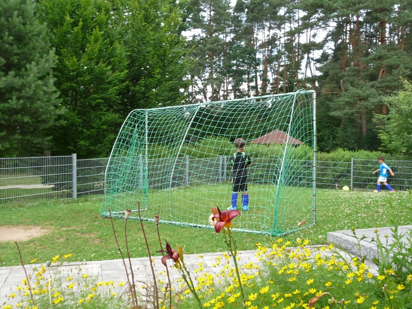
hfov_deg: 55.4
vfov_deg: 42.9
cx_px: 206
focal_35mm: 33
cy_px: 154
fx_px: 393
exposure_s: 1/125
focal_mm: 5
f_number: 3.4
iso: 100
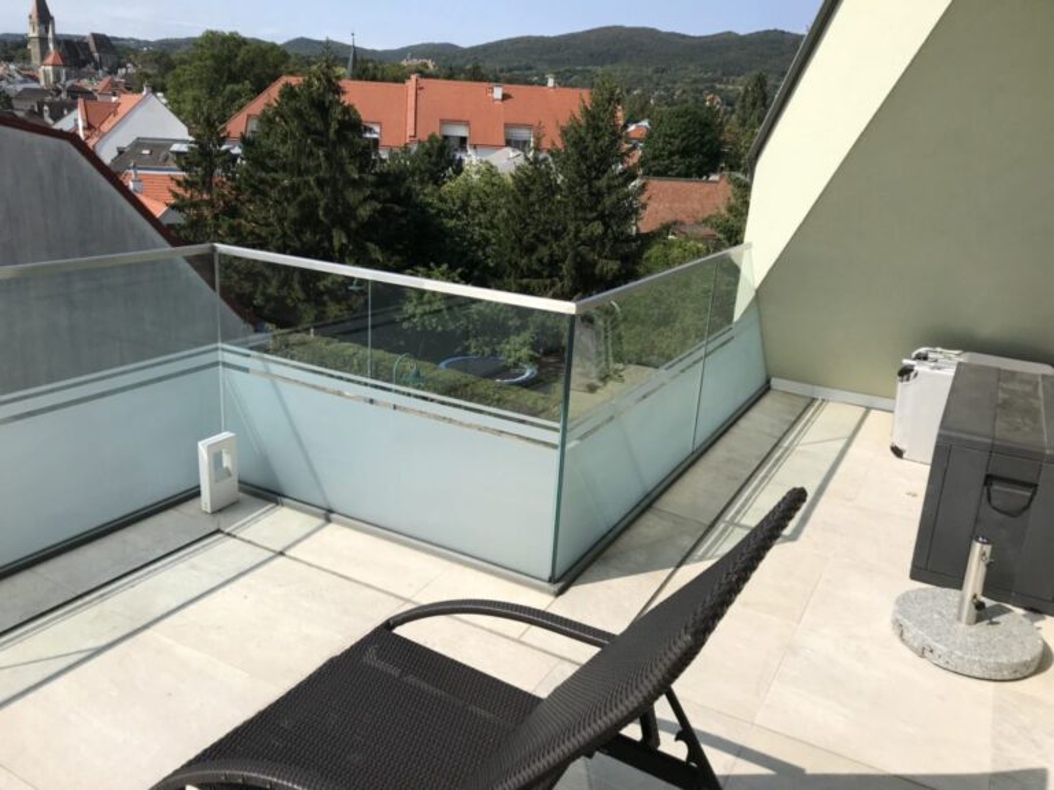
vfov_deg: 49.7
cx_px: 527
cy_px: 395
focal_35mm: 28
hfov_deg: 63.4
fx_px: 853
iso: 20
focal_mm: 3.99
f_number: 1.8
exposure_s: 1/3195
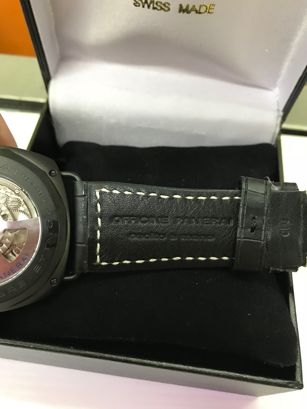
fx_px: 331
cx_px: 154
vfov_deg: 63.4
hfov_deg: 49.7
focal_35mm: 28
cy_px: 204
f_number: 1.8
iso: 80
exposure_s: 1/17
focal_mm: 3.99
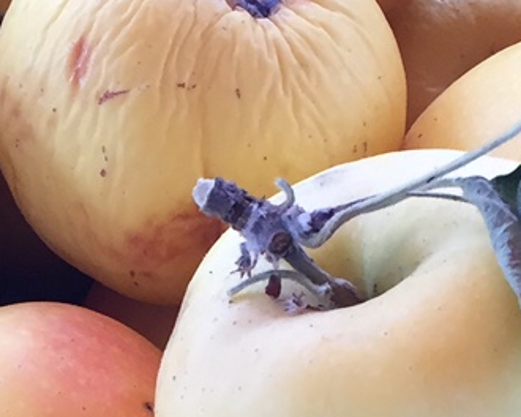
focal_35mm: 140
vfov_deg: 10.7
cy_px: 586
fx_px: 2159
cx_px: 57
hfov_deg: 13.6
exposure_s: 1/30
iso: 64
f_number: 2.2
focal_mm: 4.15
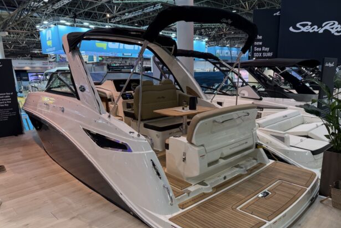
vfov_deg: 49.4
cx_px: 177
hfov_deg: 69.3
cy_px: 132
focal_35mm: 26
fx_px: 246
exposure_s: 1/100
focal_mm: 6.76
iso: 100
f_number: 1.78
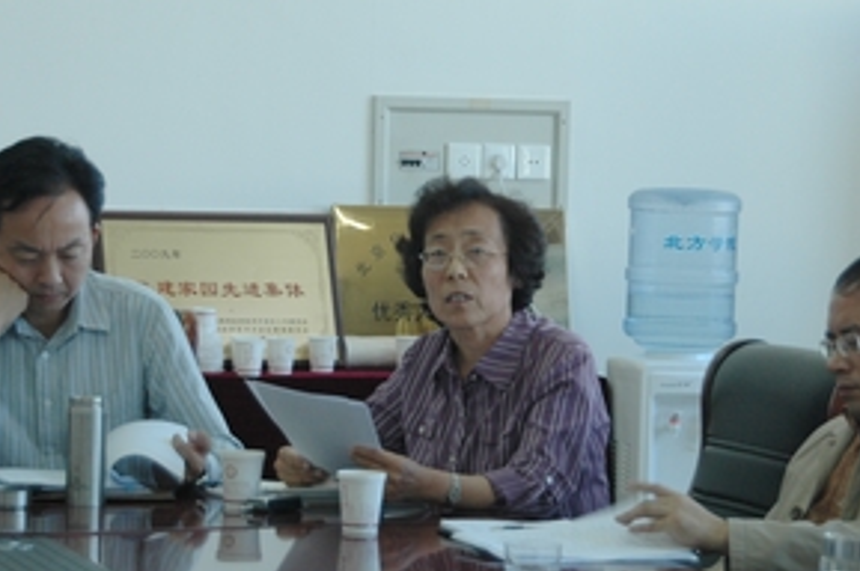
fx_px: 3907
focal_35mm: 164
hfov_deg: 12.6
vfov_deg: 8.4
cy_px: 317
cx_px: 449
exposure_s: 1/80
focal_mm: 75
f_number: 5.3
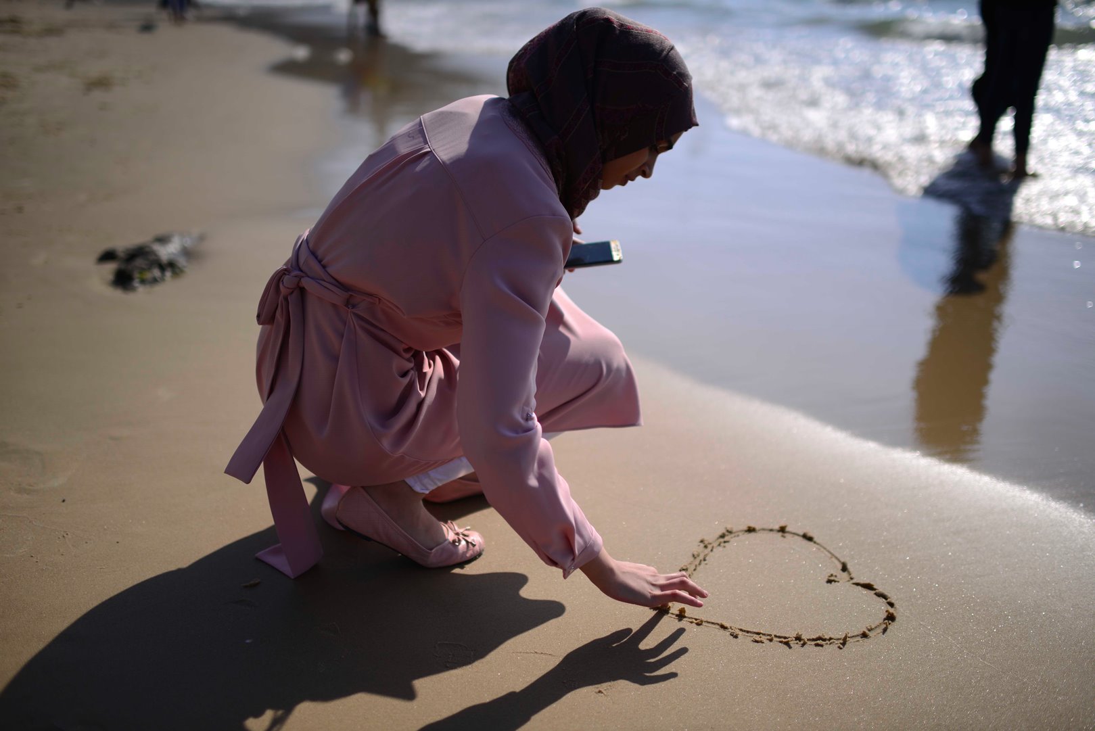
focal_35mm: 35
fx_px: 1065
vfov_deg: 37.9
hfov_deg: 54.4
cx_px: 548
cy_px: 366
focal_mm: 35
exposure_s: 1/8000
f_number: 1.4
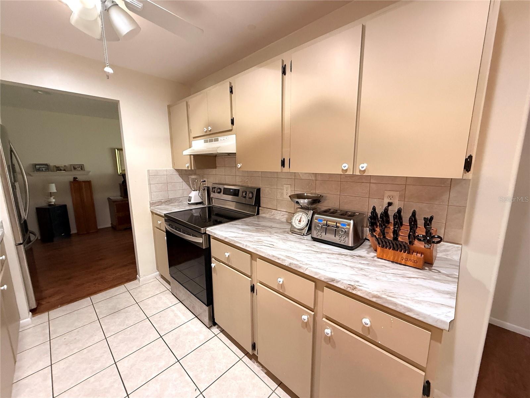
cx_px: 265
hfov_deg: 102.1
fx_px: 214
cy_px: 199
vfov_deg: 85.7
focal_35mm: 14
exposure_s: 1/60
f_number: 2.2
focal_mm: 2.22
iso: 320
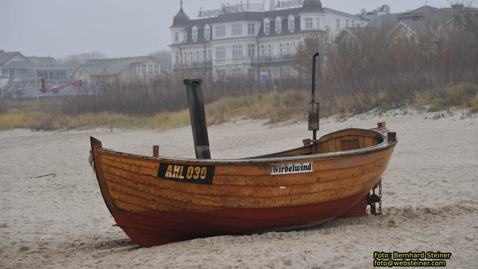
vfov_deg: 7.4
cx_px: 240
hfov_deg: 13.2
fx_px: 2066
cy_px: 115
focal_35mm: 163
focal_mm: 155
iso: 200
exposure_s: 1/160
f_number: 6.3
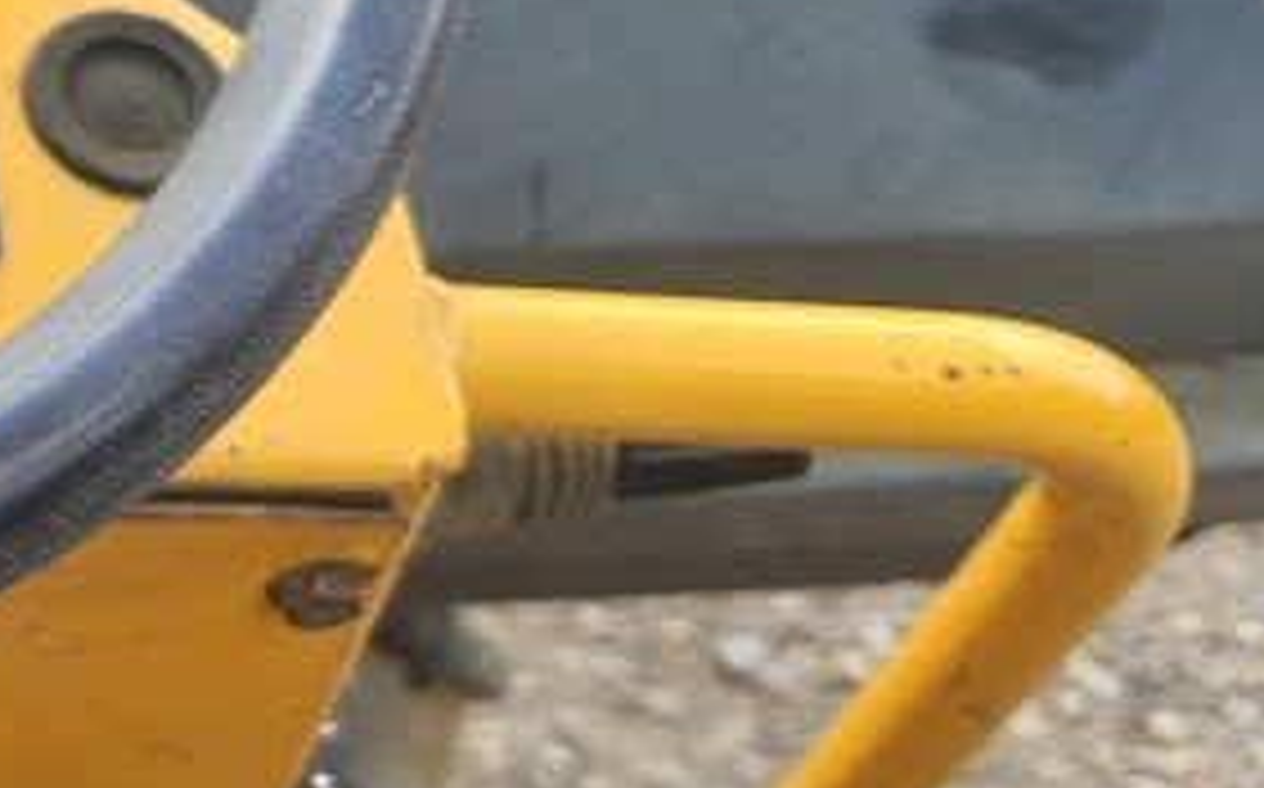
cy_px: 14
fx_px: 3063
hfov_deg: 20.1
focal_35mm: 89
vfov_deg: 14.4
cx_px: -634
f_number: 1.8
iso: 25
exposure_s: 1/204
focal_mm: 5.4
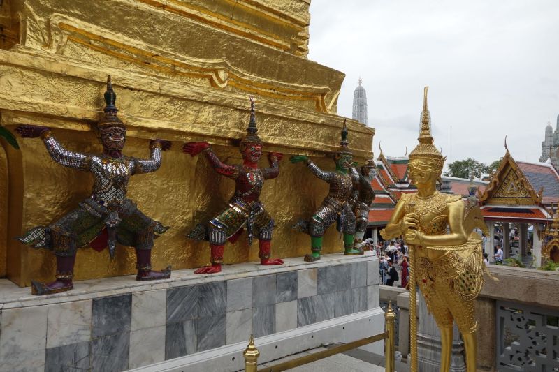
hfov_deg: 63.7
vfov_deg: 44.9
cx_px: 280
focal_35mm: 29
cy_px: 186
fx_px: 450
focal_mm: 10.77
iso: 125
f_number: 5.6
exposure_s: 1/320
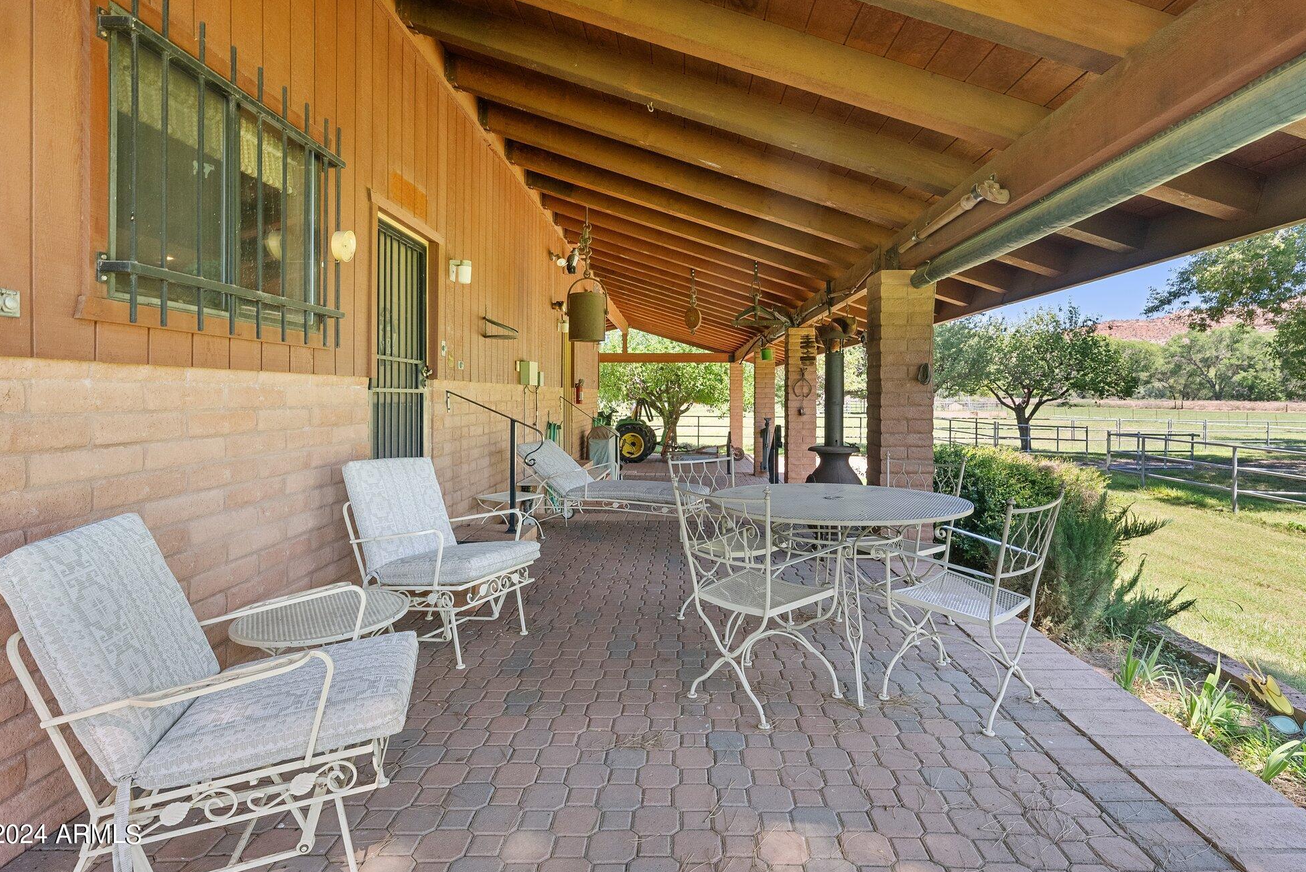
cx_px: 677
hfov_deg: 86.9
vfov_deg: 64.6
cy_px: 416
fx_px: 689
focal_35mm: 19
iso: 800
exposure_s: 1/100
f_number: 8
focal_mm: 18
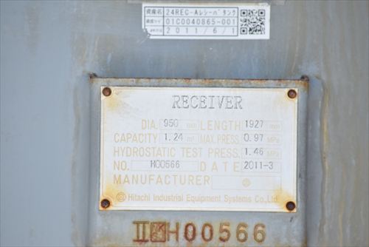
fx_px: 3692
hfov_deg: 5.7
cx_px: 184
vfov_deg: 3.8
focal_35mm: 360
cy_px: 124
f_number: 6.3
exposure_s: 1/2000
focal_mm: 240
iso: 1250
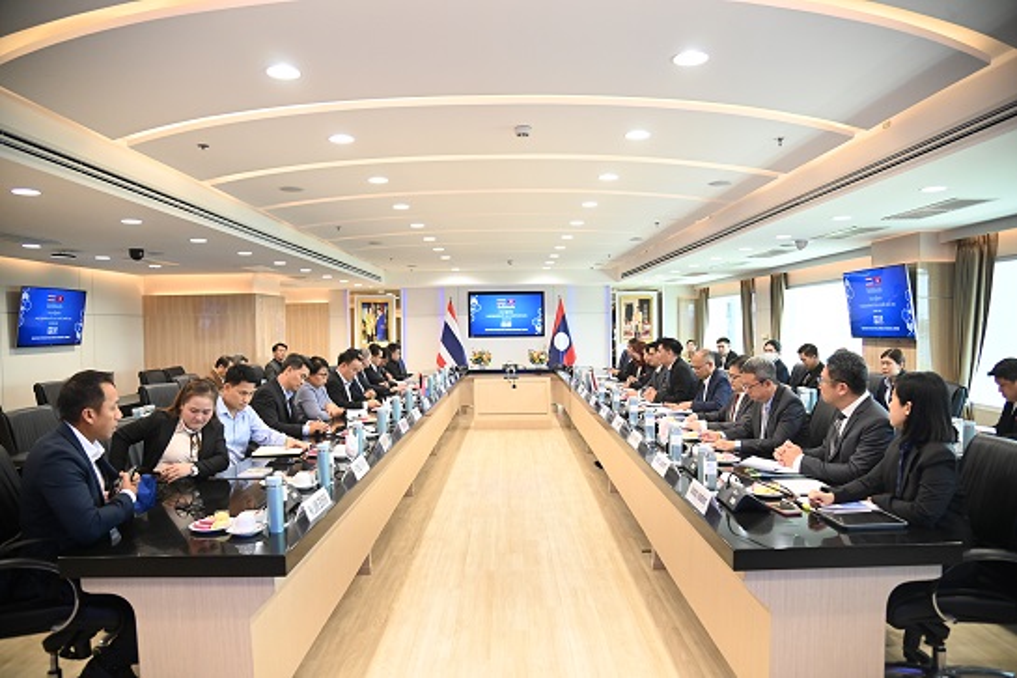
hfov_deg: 73.8
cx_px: 508
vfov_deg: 53.1
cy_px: 339
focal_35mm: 24
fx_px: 678
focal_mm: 24
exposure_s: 1/250
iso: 4000
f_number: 4
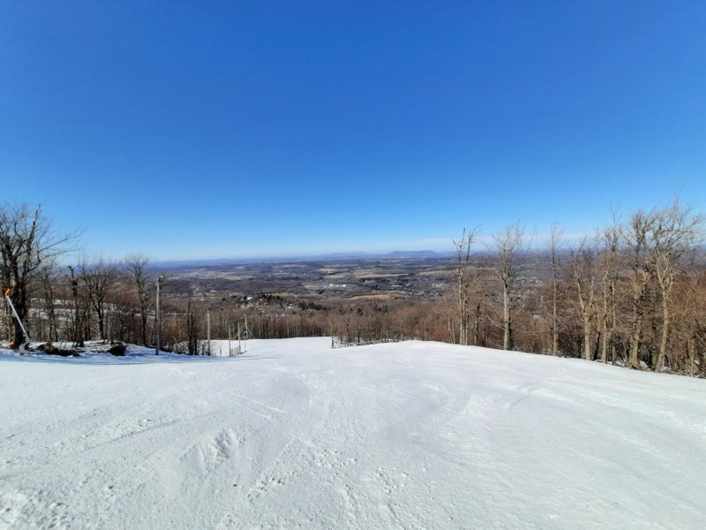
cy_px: 265
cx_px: 353
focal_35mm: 13
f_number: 2.2
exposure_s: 1/3021
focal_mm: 1.74
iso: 40
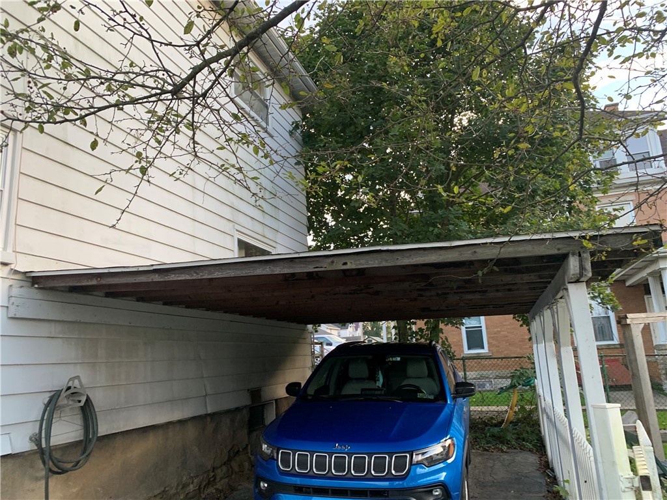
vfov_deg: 53.1
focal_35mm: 26
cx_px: 334
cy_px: 250
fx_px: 501
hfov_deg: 67.3
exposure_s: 1/111
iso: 100
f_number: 1.8
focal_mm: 4.25
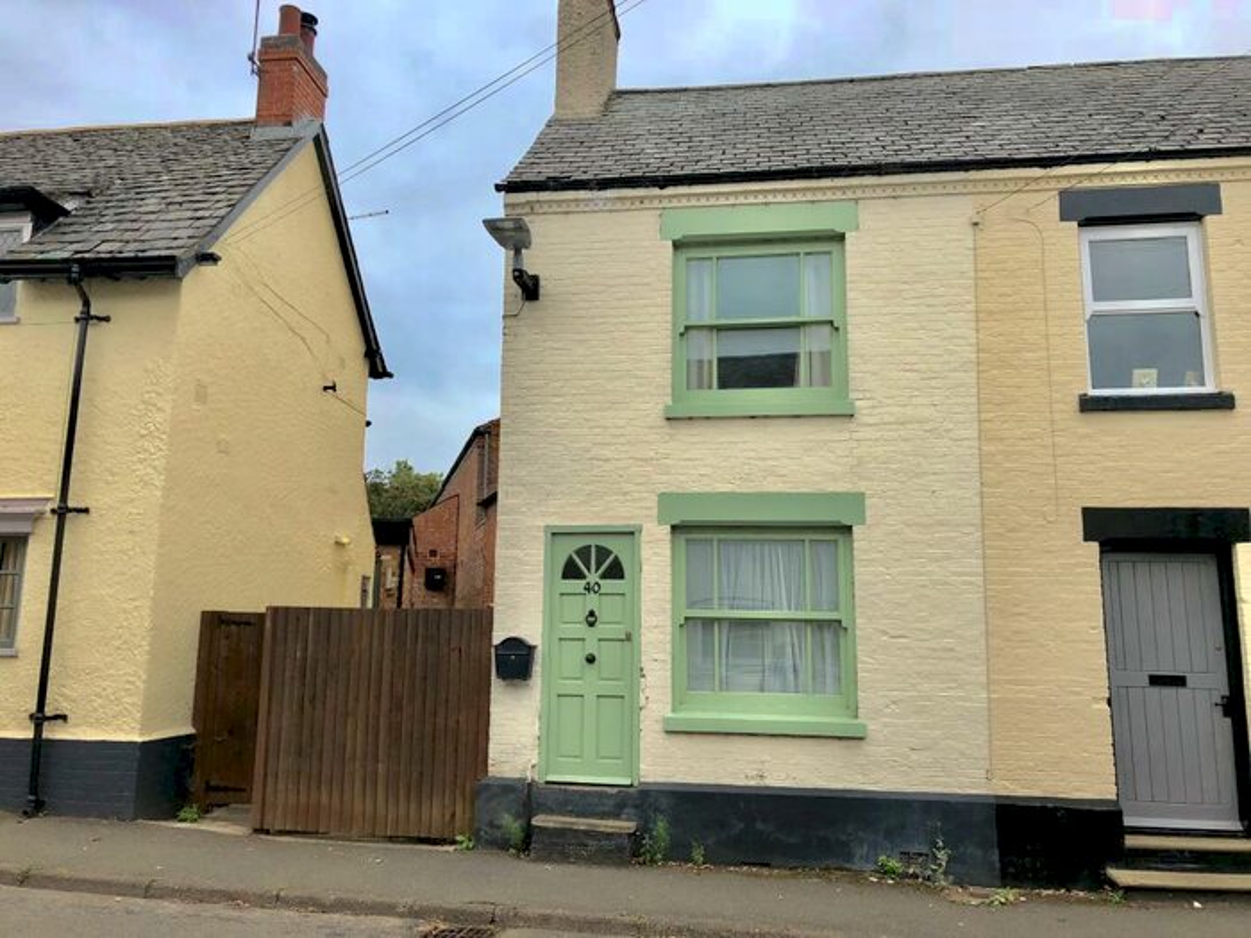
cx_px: 626
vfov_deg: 49.7
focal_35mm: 28
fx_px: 1012
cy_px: 469
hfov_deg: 63.4
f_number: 1.8
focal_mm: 3.99
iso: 20
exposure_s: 1/615
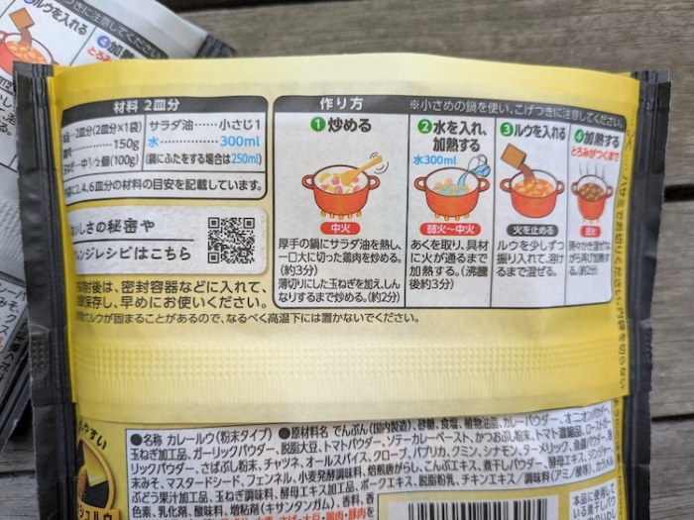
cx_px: 347
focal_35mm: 25
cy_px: 260
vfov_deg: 54.9
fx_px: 501
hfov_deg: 69.4
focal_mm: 5.43
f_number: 1.89
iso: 62
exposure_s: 1/178
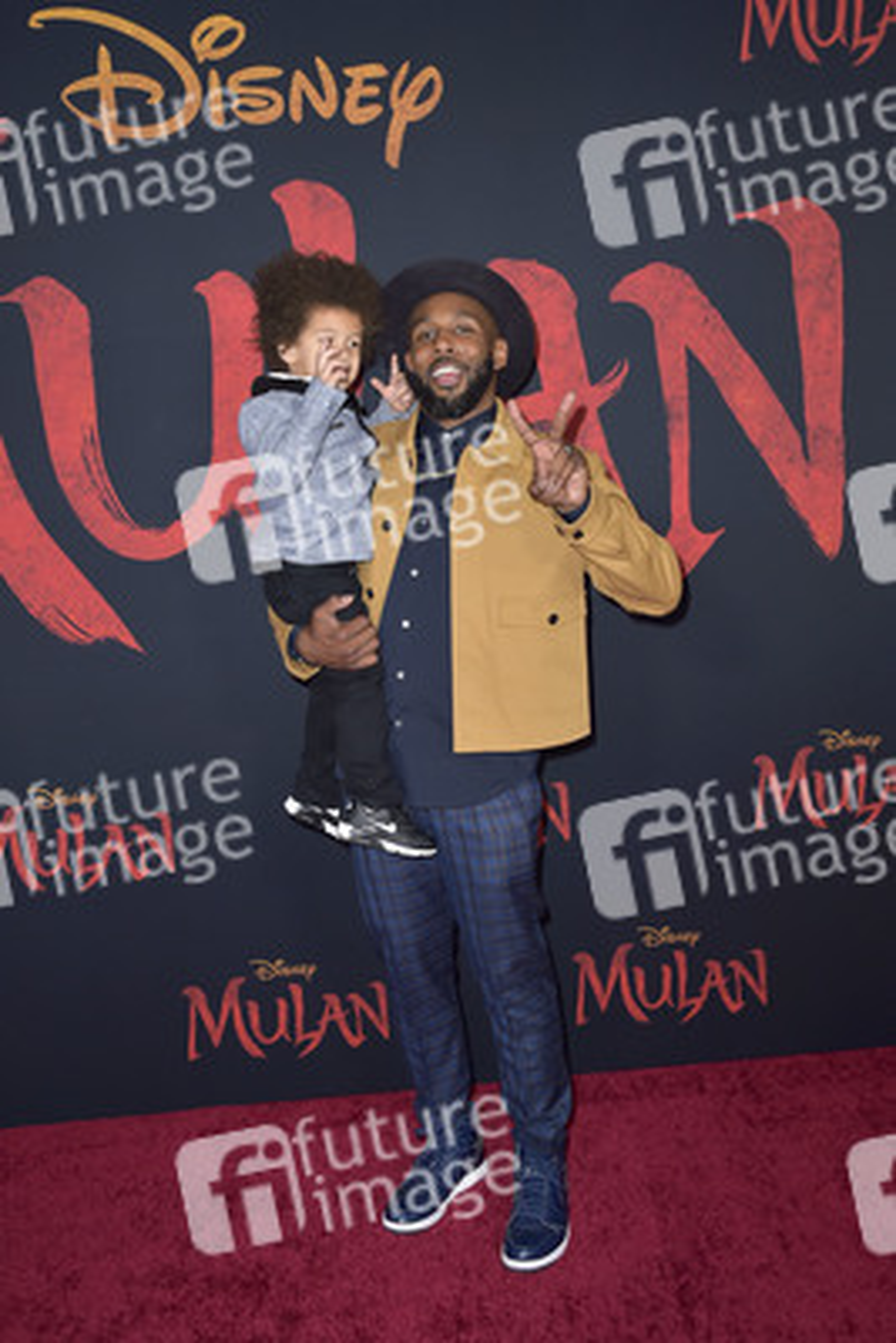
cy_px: 672
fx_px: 1343
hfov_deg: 36.9
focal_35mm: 36
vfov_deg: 53.1
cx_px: 448
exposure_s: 1/250
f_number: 7.1
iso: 400
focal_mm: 36
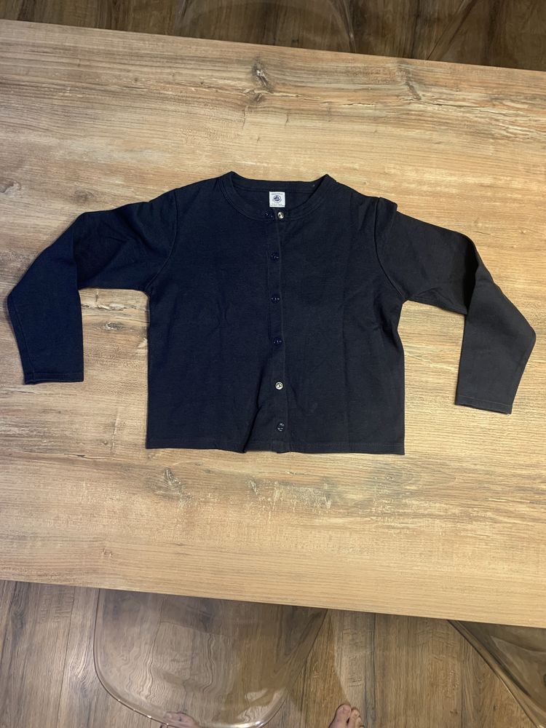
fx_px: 547
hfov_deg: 53.1
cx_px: 273
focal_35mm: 26
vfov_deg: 67.3
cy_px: 364
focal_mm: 4.25
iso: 100
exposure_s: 1/50
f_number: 1.8
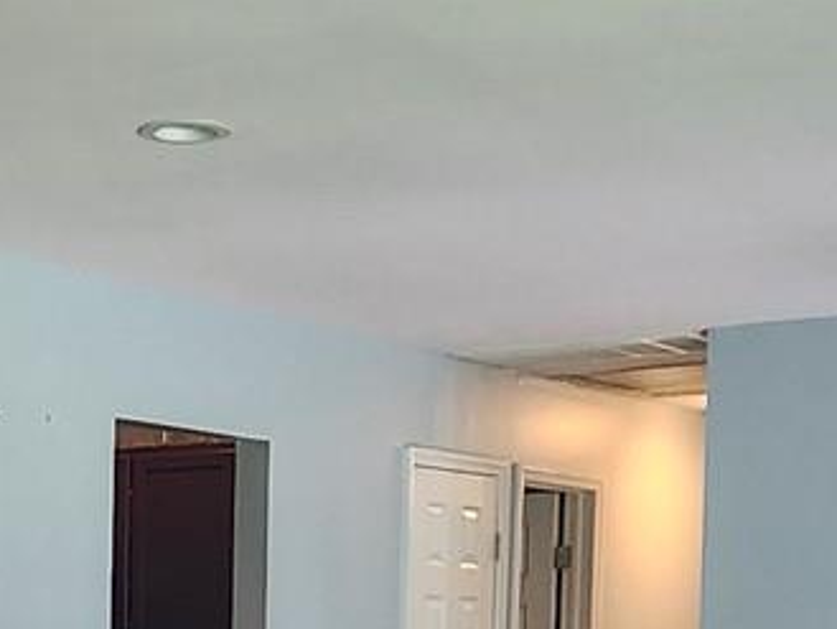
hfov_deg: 23.1
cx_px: -10
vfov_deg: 16.8
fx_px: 1959
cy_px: 894
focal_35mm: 81
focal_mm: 2.2
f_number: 2.2
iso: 200
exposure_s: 1/60
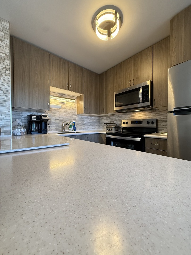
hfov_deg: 85.7
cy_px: 128
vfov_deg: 102.1
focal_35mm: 14
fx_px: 103
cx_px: 96
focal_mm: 2.22
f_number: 2.2
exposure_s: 1/120
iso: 250
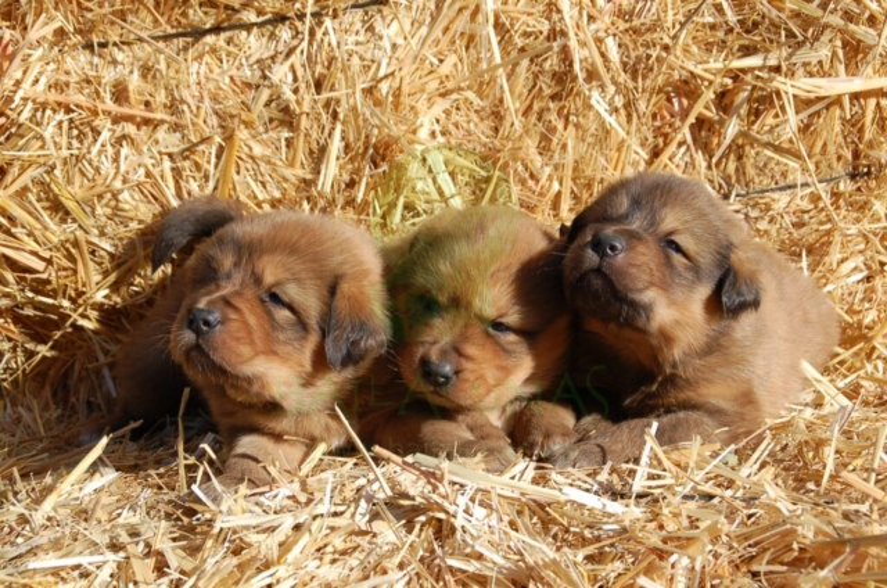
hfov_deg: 28.1
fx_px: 1770
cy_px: 294
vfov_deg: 18.8
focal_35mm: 72
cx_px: 444
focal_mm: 48
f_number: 10
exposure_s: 1/320
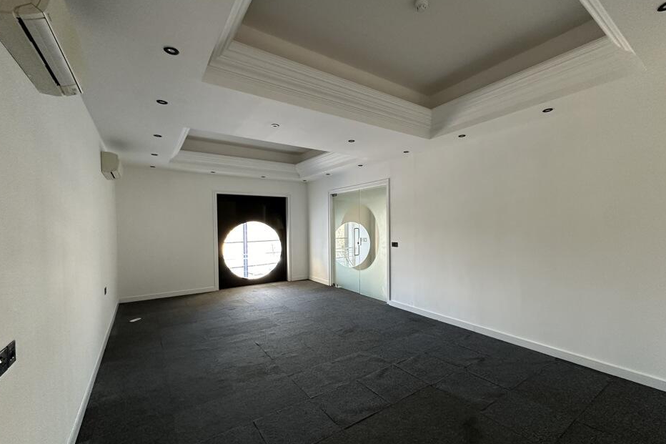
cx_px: 356
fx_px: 296
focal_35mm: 16
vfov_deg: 73.7
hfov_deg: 96.6
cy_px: 232
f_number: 2.2
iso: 250
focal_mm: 2.22
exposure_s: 1/50
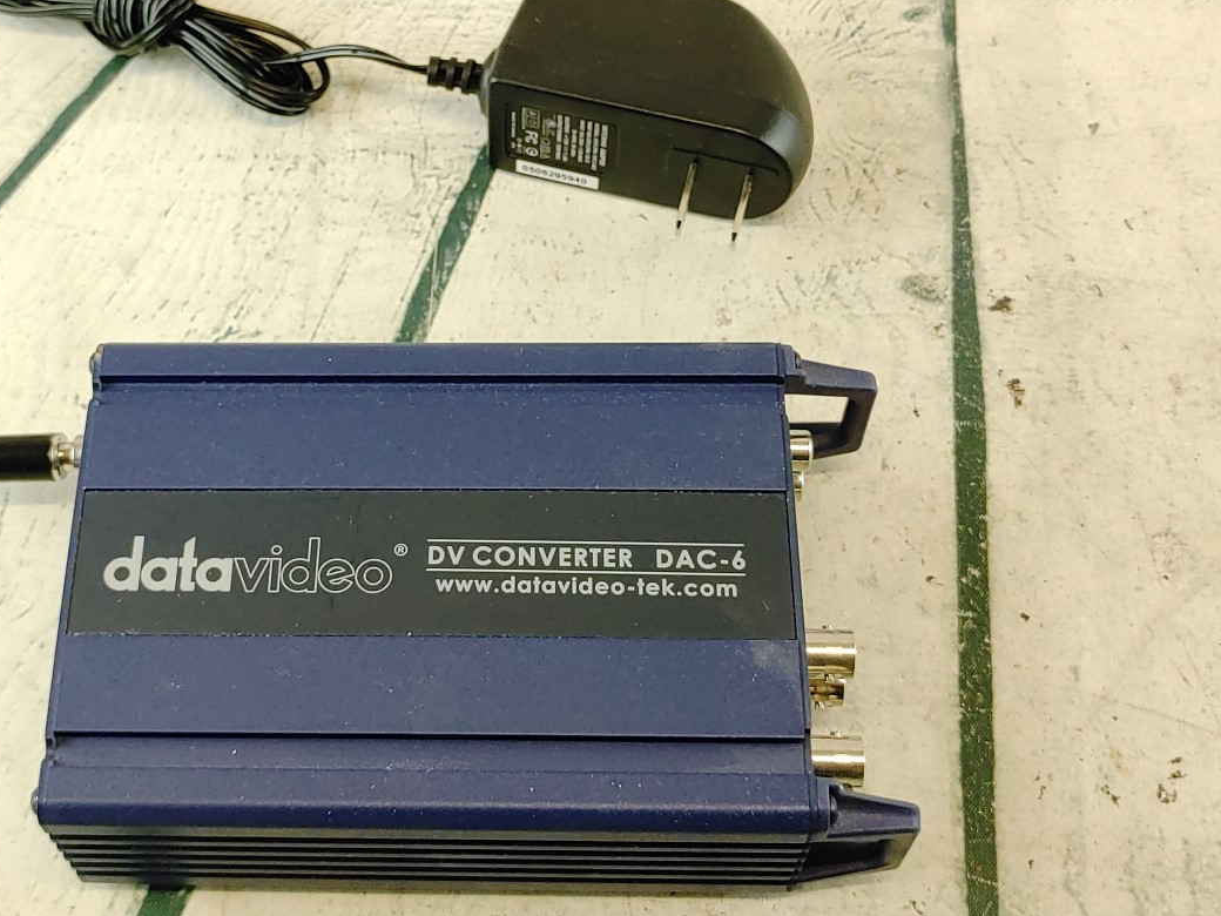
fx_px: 1905
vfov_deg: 27.0
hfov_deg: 35.3
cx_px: 452
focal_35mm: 54
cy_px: 378
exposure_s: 1/60
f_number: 1.8
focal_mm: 4.36
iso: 50
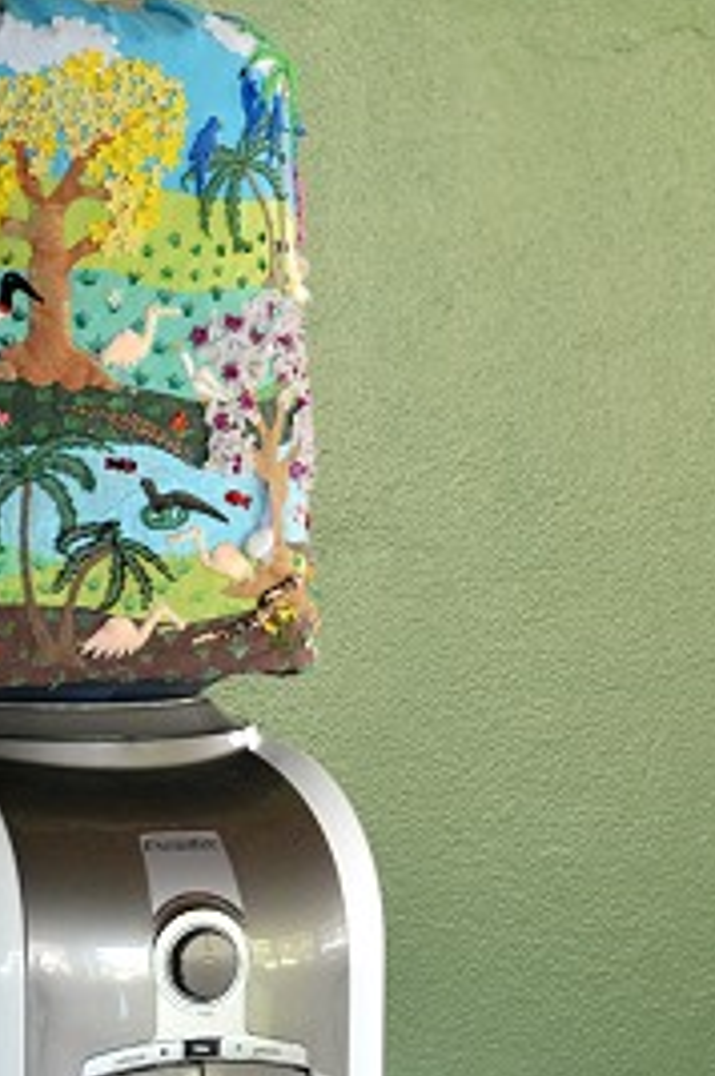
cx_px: 271
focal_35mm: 162
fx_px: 4833
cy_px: 689
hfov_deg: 8.5
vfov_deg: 12.7
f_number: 10
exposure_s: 1/30
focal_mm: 65
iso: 1600
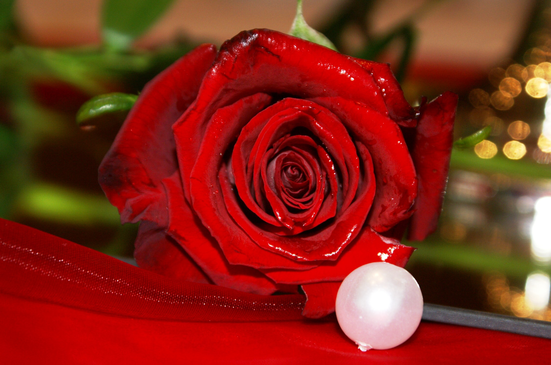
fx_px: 1604
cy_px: 182
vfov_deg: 13.0
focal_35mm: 105
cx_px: 276
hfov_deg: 19.5
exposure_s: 1/125
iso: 400
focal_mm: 70
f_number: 6.3
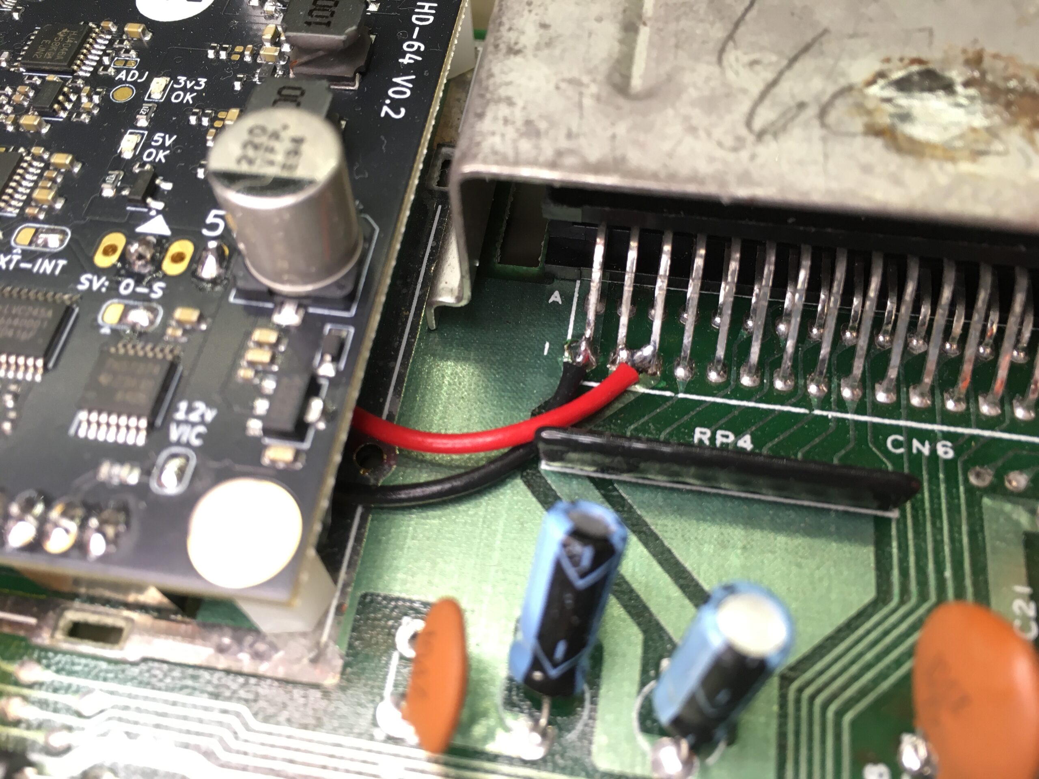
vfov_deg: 48.2
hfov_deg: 61.7
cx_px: 520
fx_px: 870
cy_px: 390
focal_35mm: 29
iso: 64
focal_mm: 4.15
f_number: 2.2
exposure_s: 1/33
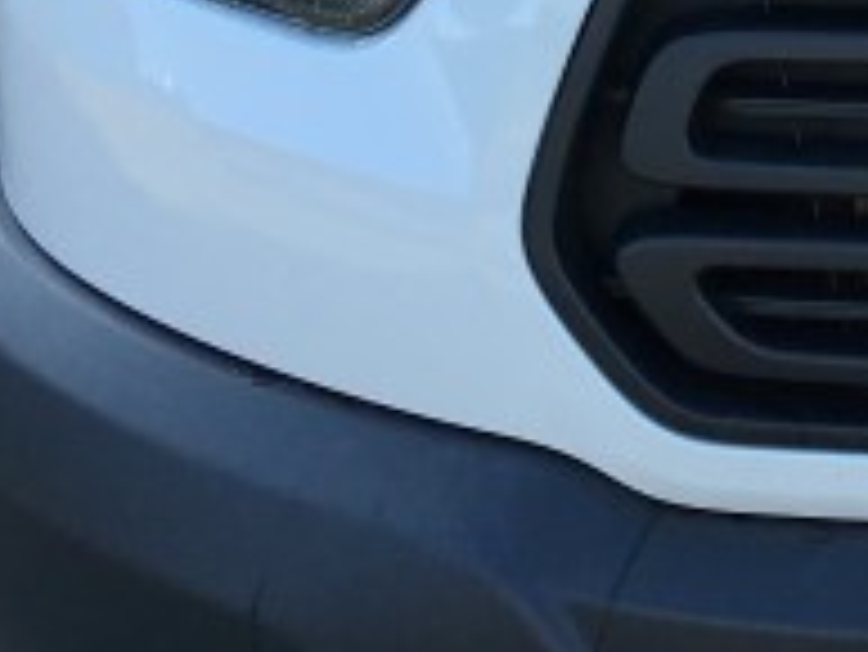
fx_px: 3864
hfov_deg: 12.3
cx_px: 1259
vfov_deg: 9.4
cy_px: -346
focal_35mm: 154
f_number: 2.2
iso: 25
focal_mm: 4.15
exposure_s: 1/398
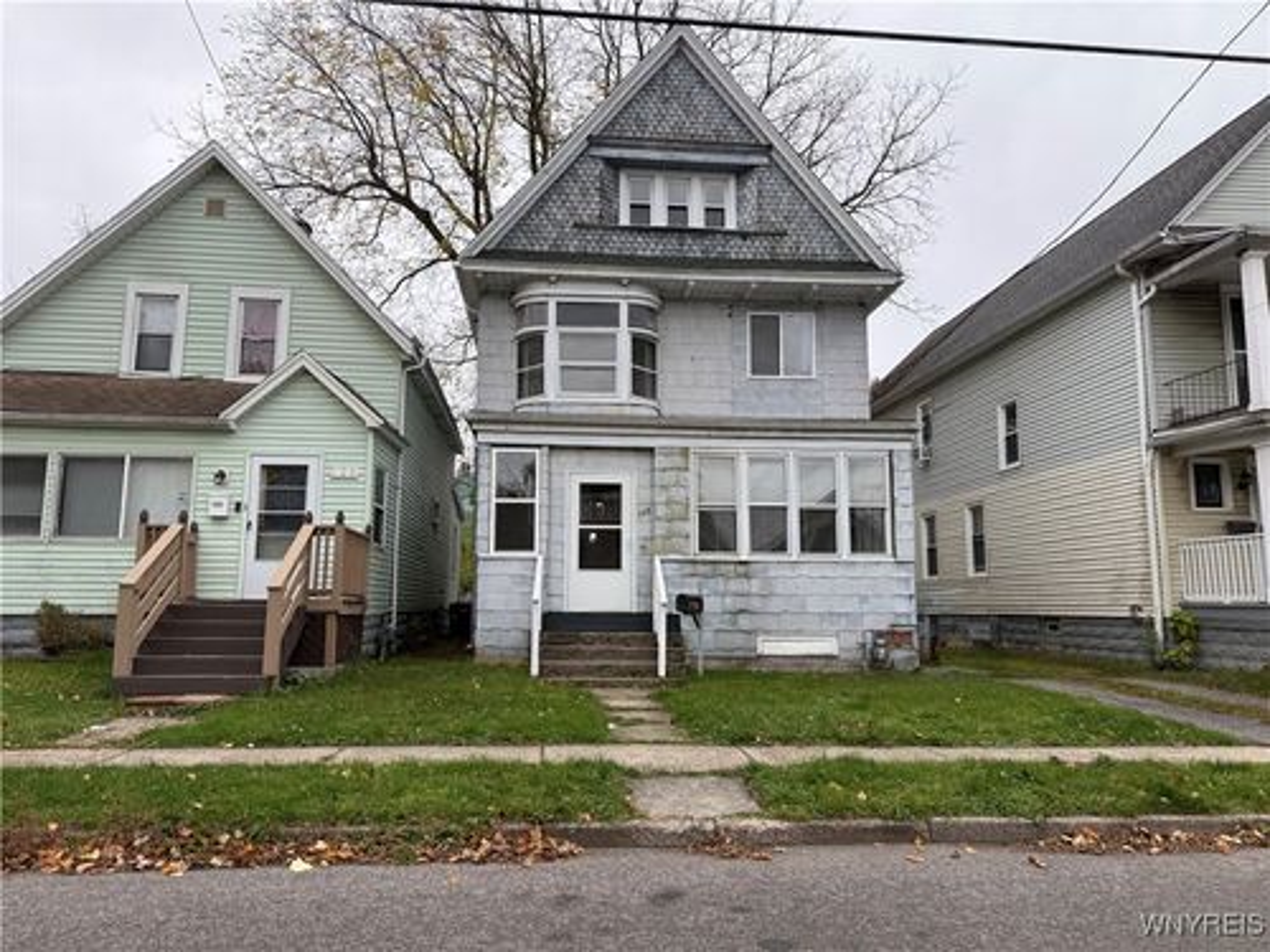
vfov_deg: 56.8
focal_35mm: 24
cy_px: 476
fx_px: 881
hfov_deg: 71.6
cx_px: 635
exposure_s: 1/598
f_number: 1.78
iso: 80
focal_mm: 6.76
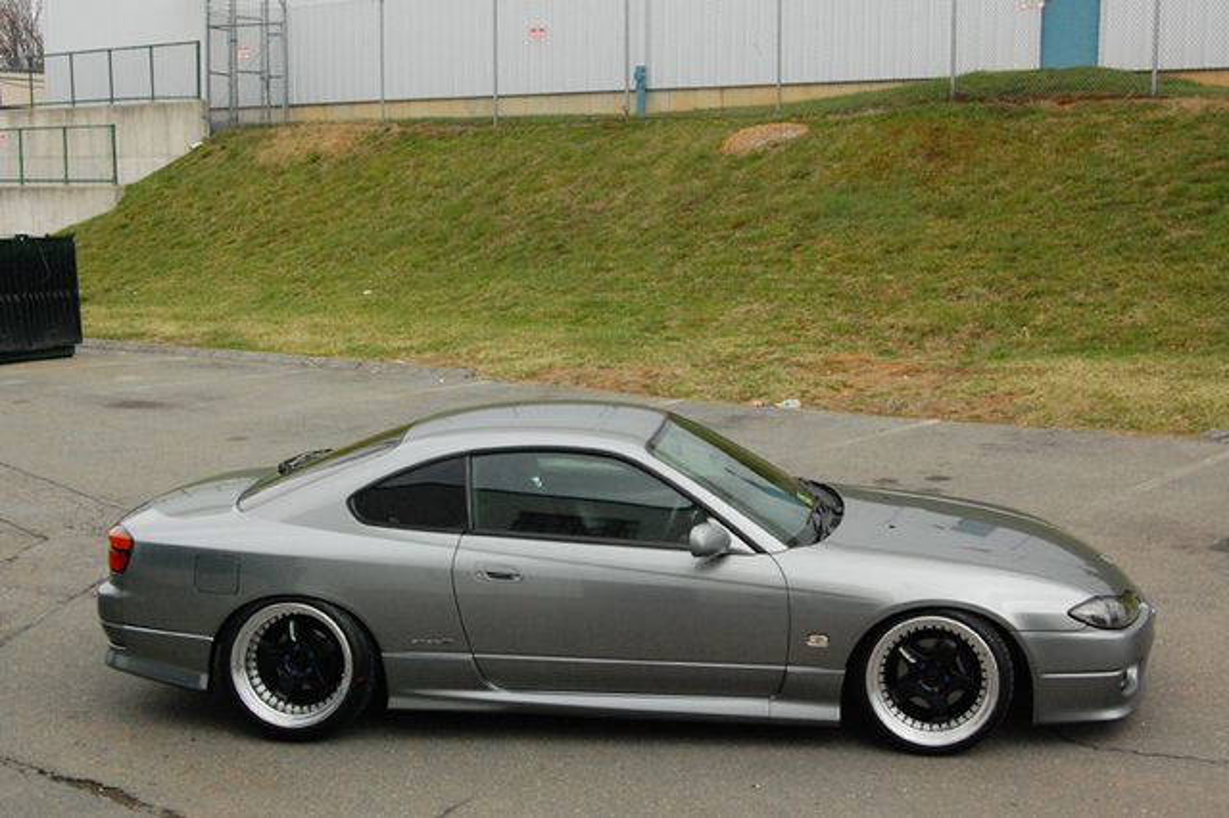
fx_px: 1587
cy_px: 409
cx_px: 614
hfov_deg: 42.3
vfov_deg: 28.9
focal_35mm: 46
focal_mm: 31
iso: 1600
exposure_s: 1/640
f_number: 11
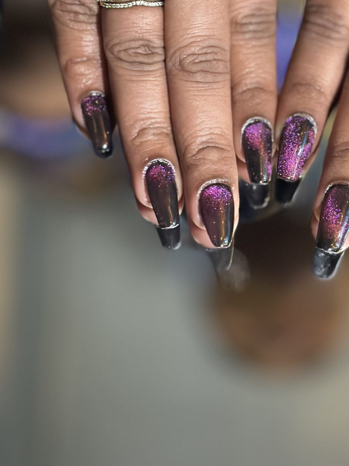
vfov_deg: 23.4
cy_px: 82
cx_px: 297
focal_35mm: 82
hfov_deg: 17.8
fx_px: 1102
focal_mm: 6.86
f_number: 1.78
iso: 500
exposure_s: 1/33
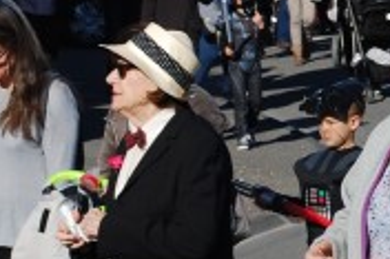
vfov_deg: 4.6
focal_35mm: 301
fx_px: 3256
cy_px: -23
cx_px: 618
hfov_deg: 6.7
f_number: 9
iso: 100
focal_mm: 55
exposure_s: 1/320
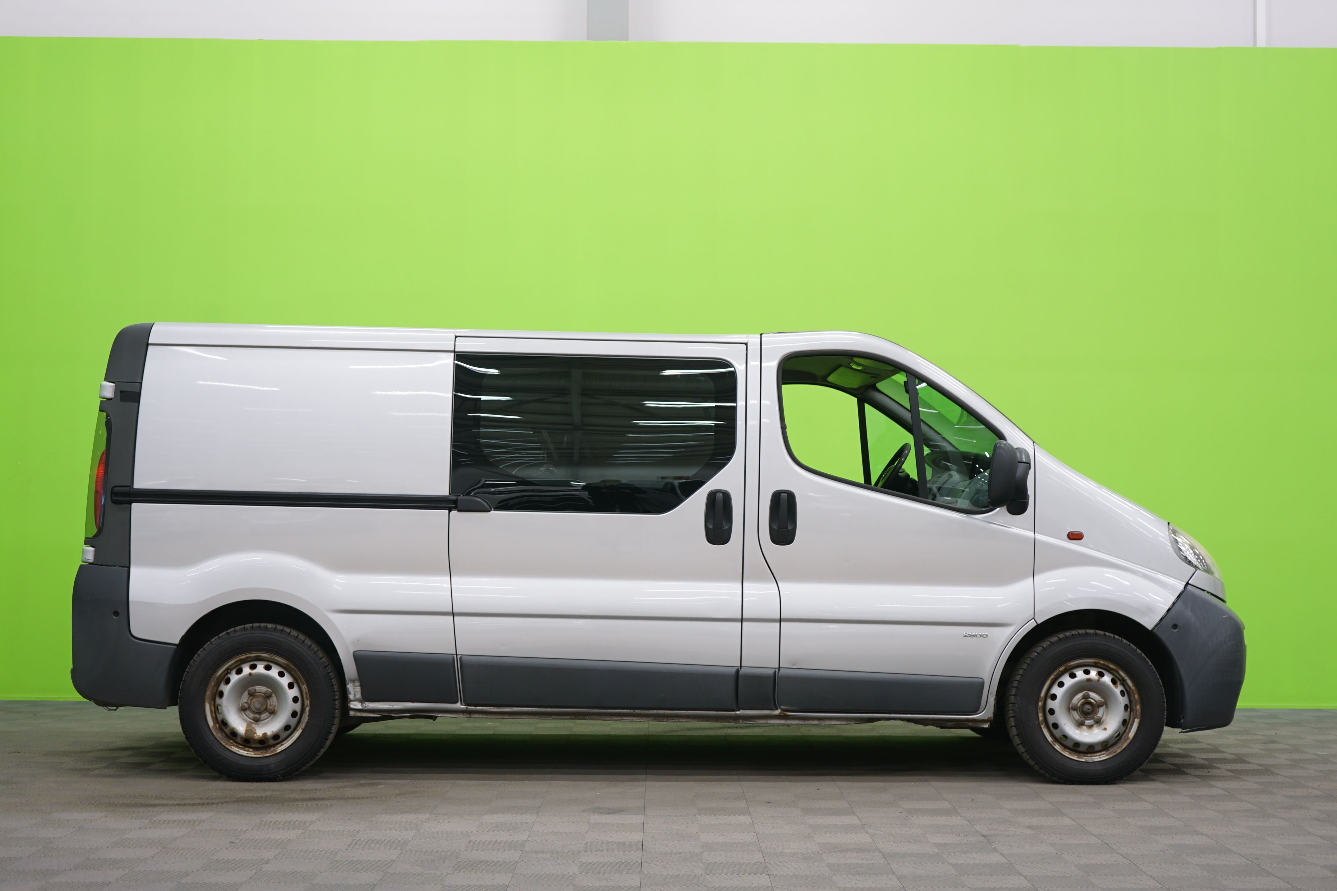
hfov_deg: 40.3
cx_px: 668
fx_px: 1820
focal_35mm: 49
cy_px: 446
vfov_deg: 27.5
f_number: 4.5
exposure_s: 1/8
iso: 400
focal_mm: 49
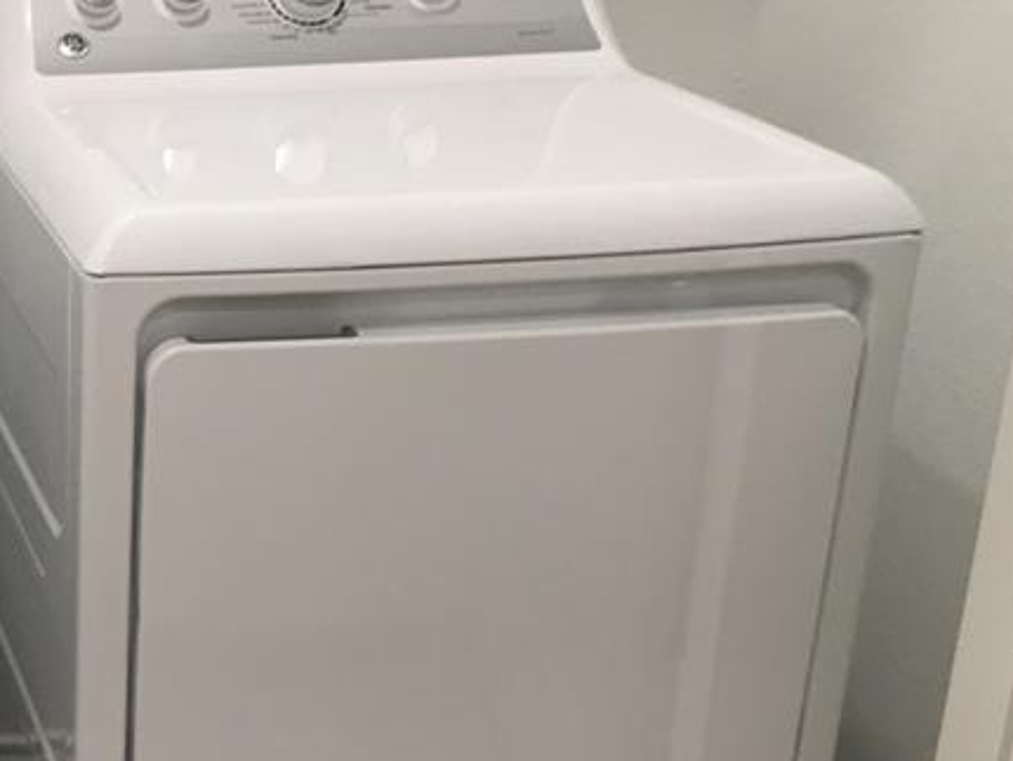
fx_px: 2020
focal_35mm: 69
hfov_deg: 26.1
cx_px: -82
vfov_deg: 21.3
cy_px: 483
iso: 64
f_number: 2.2
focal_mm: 4.15
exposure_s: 1/30
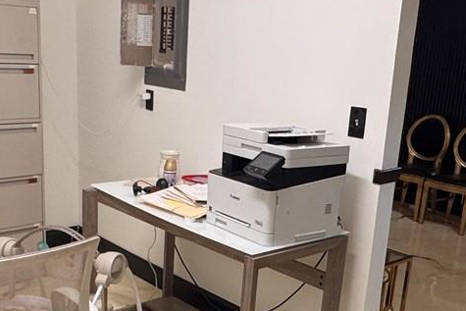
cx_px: 237
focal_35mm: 49
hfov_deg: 40.3
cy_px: 231
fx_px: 634
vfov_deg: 27.2
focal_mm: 2.22
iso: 200
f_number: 2.2
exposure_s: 1/60
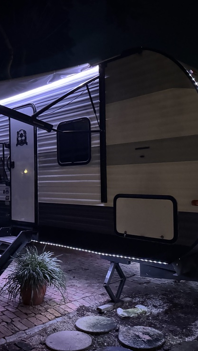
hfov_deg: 33.7
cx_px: 86
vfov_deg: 56.6
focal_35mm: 35
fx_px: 327
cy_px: 175
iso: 5000
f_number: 1.78
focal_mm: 6.76
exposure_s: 1/15
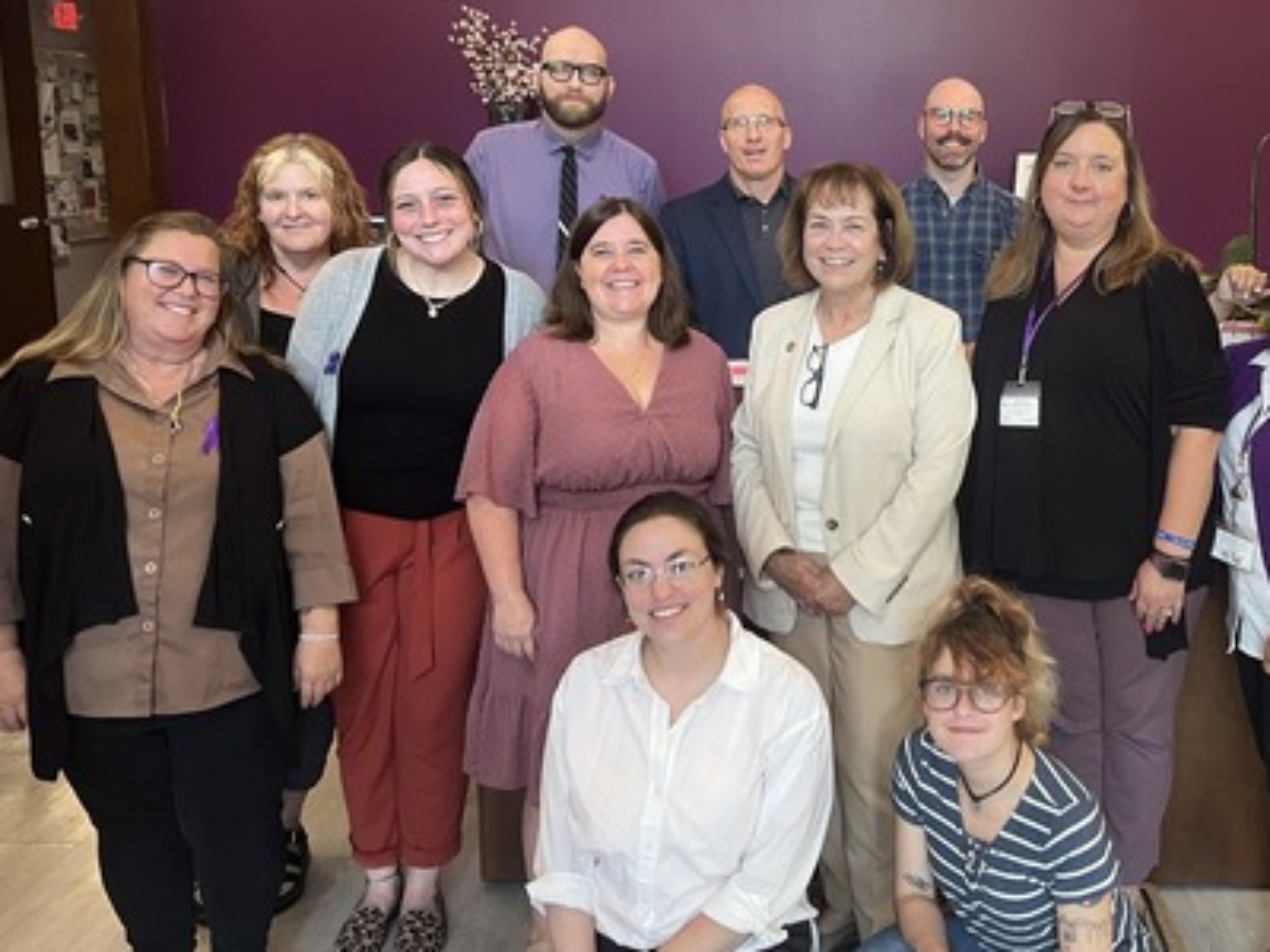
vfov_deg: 38.5
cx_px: 862
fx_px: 1357
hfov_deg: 49.1
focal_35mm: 37
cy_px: 367
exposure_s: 1/60
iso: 160
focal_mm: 5.7
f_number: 1.5
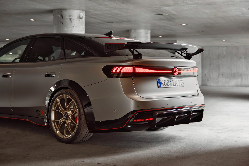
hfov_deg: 35.1
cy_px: 83
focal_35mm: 57
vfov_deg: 23.8
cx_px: 124
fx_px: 394
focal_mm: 57
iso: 640
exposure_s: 1/25
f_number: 2.8
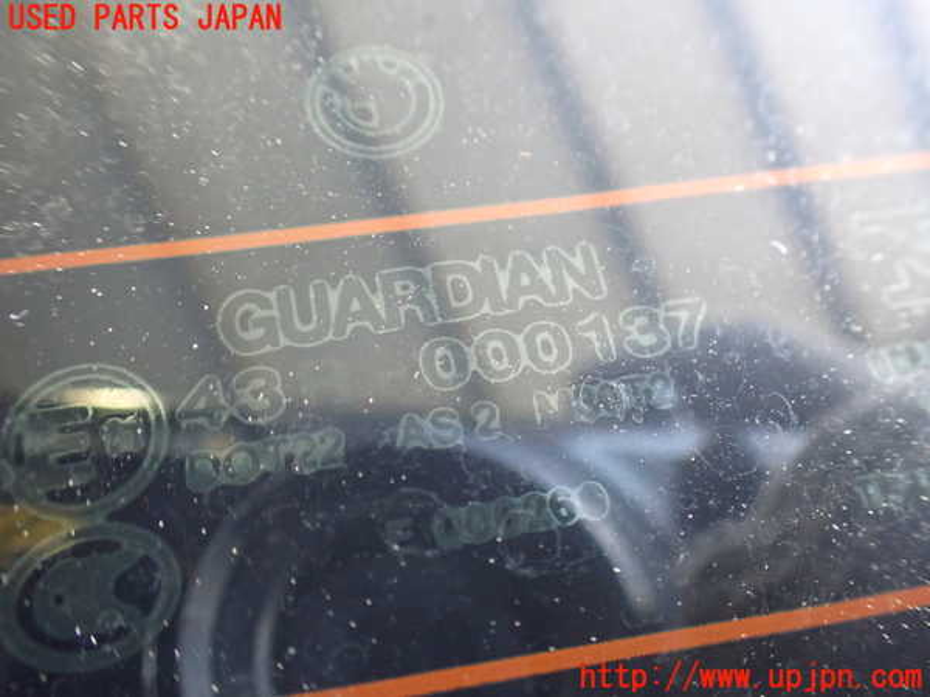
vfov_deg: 46.8
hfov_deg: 60.0
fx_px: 806
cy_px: 348
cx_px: 465
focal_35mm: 30
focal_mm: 5.4
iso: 800
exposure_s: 1/50
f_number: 2.3
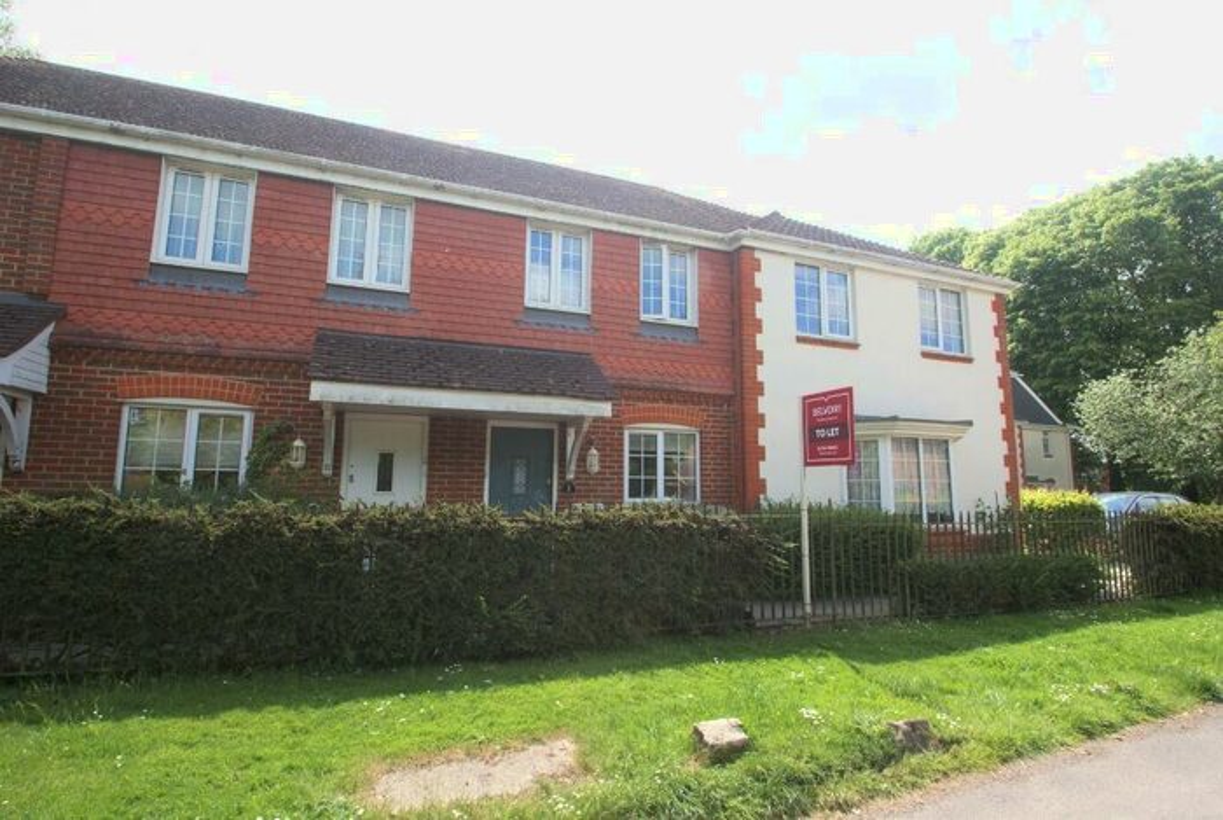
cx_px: 612
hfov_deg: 94.9
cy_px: 410
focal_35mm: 16
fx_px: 561
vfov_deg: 72.2
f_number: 9
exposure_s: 1/80
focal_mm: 11
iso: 100
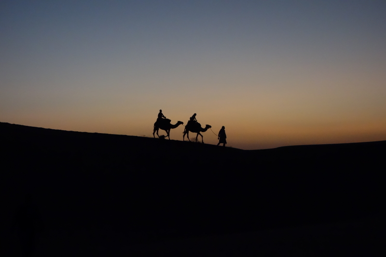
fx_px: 933
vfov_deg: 15.7
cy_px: 128
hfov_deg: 23.4
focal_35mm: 87
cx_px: 193
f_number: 4.5
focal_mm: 32.17
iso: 3200
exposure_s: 1/200
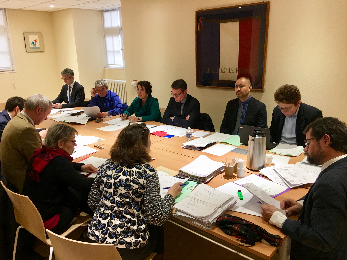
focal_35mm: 29
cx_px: 174
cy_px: 130
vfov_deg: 48.2
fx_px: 291
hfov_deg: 61.7
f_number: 2.2
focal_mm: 4.15
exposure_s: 1/17
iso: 50
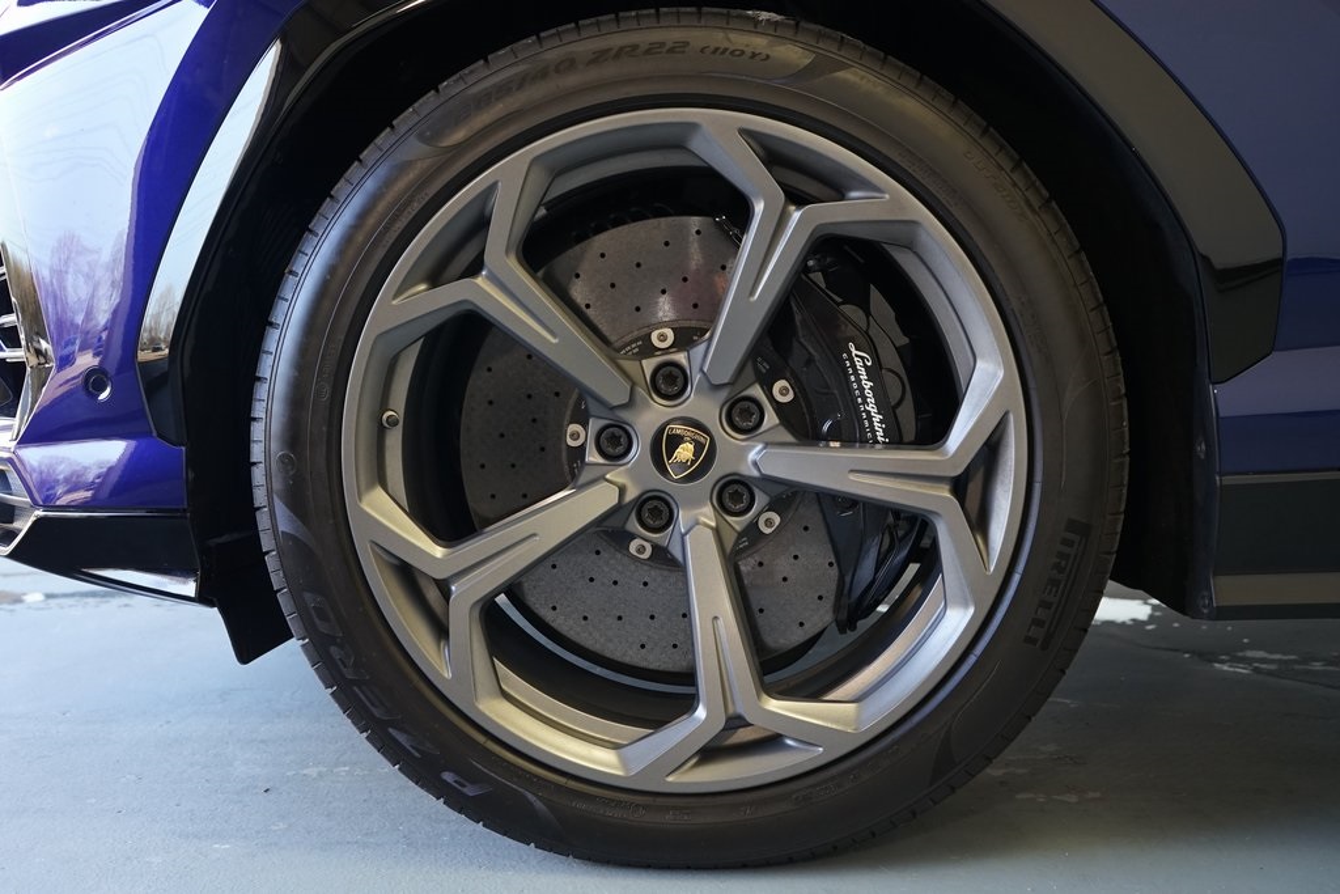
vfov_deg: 36.0
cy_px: 447
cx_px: 670
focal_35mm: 37
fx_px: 1377
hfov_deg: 51.9
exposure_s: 1/30
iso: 1250
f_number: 5
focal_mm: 37
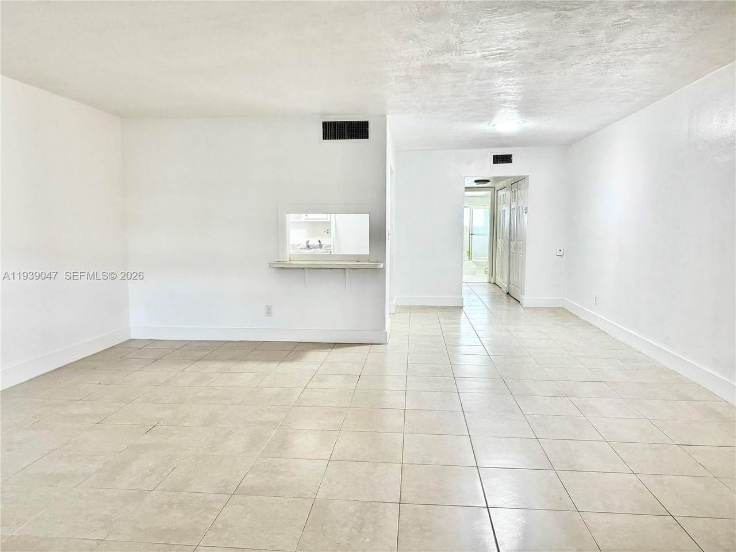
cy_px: 276
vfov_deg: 56.8
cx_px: 368
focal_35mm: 24
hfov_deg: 71.6
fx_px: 510
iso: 400
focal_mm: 6.76
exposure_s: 1/60
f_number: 1.78
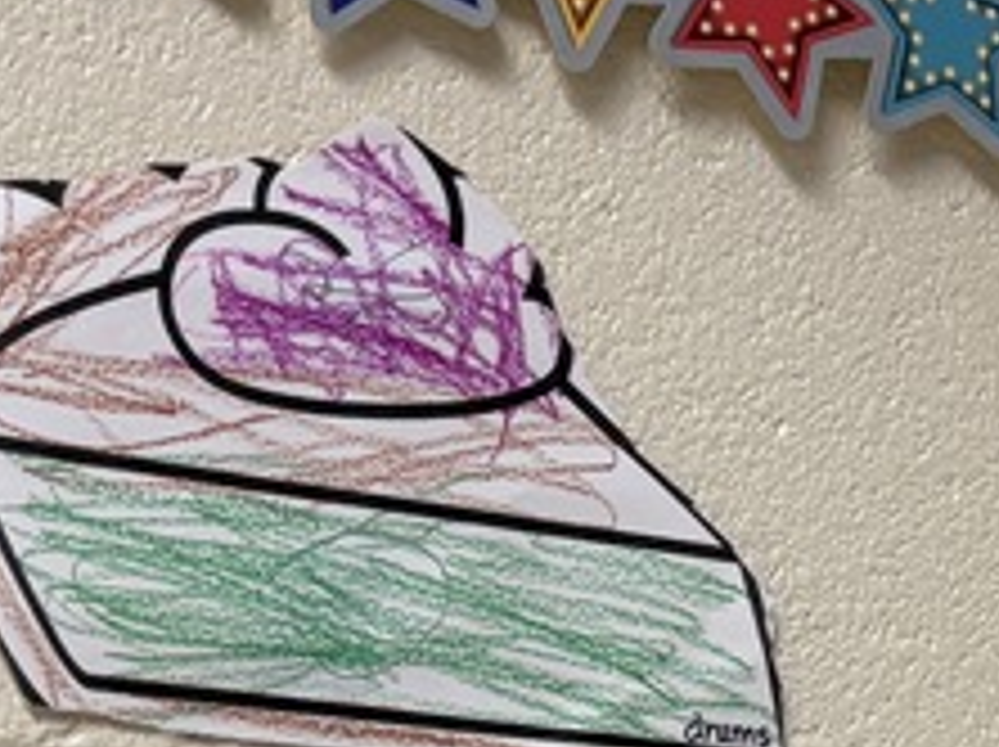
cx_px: 1386
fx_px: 3459
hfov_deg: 15.5
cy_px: 1251
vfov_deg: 11.6
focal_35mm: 120
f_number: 1.6
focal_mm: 5.96
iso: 100
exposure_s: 1/60
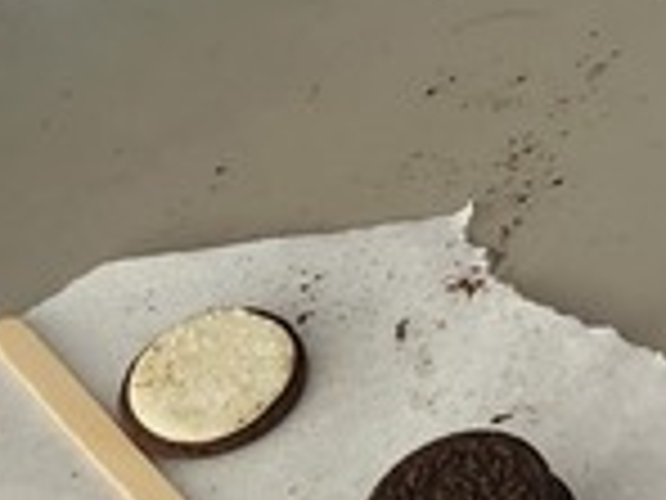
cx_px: 1440
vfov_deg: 8.6
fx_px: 3059
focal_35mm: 159
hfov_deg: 11.0
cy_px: -680
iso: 160
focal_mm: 5.54
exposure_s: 1/120
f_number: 1.8
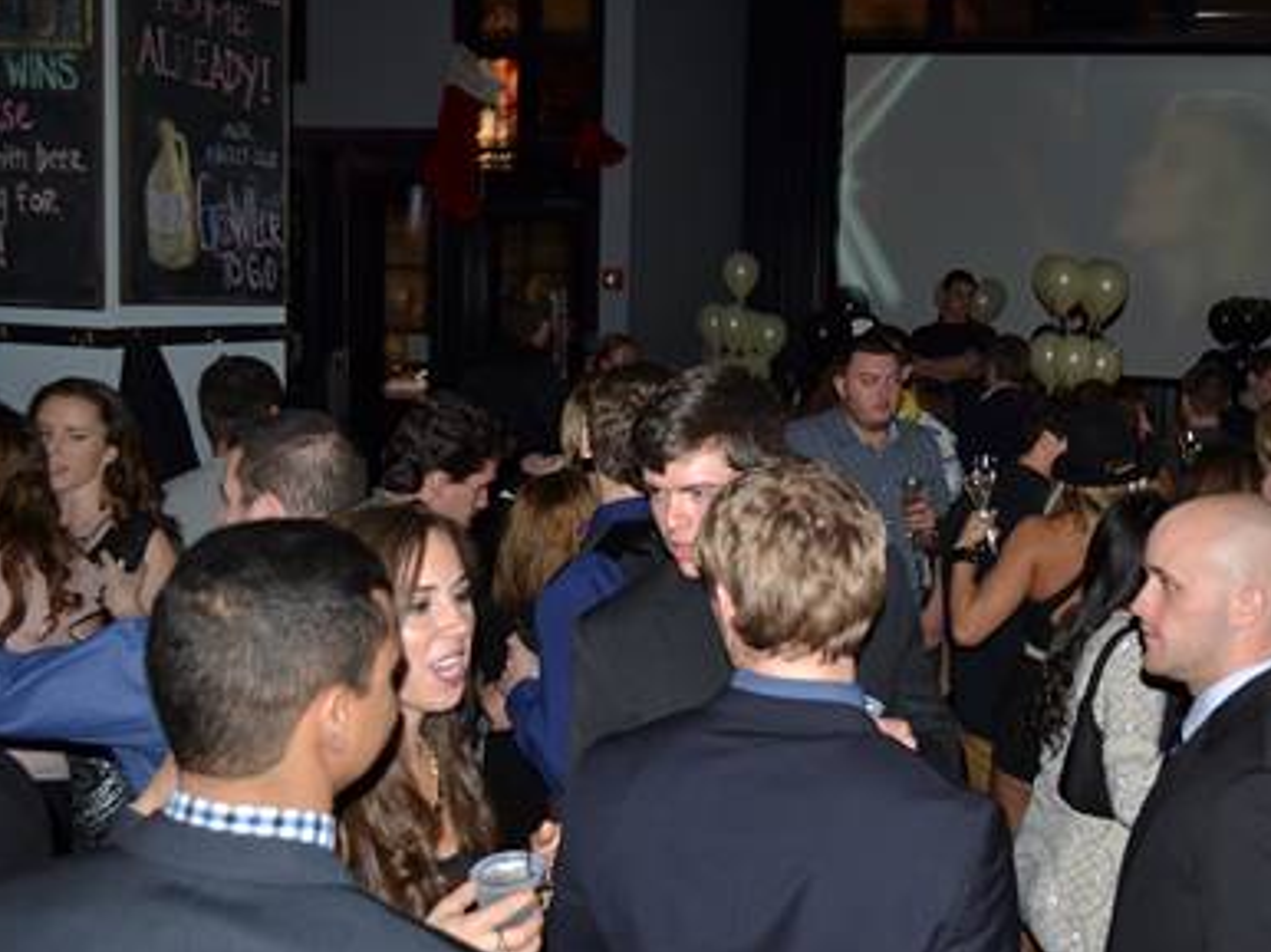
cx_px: 869
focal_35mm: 37
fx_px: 1358
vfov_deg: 38.6
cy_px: 430
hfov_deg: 49.1
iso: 200
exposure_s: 1/4
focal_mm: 18
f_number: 3.5
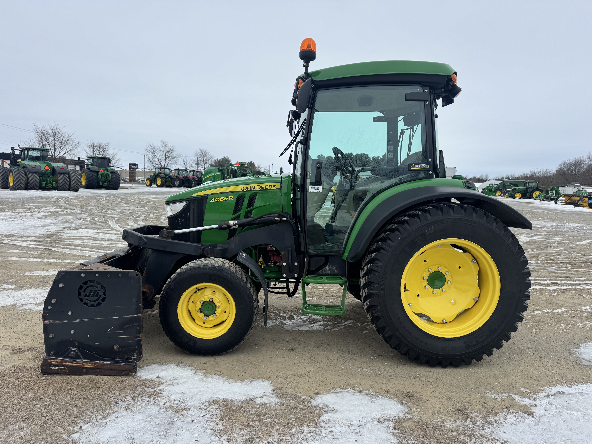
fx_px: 410
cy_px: 222
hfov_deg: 71.6
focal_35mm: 24
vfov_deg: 56.8
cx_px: 296
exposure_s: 1/2506
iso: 80
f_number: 1.78
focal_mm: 6.76
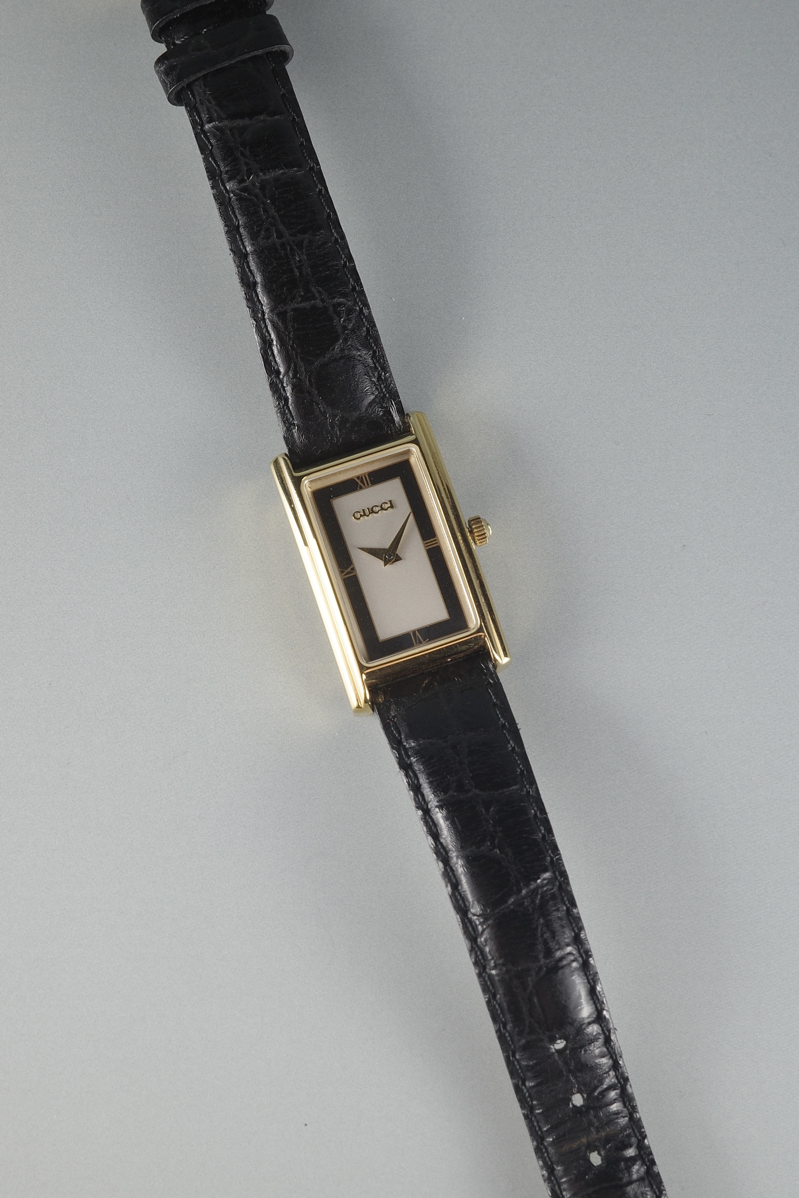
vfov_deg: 48.5
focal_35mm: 40
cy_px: 599
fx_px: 1331
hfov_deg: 33.4
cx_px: 400
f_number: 7.1
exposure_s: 1/15
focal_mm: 26
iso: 200
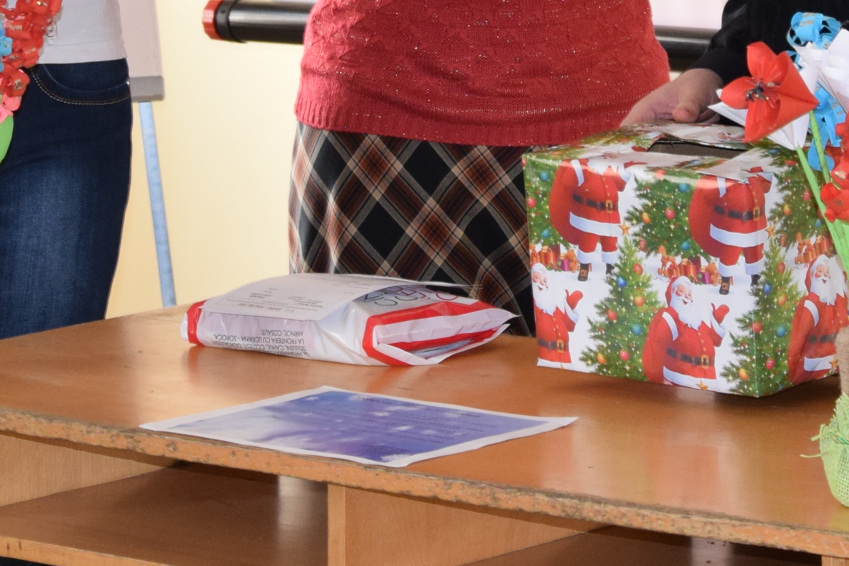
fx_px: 5047
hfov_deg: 9.6
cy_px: -115
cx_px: 708
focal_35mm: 214
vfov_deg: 6.4
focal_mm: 42
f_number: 6.3
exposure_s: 1/100
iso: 800
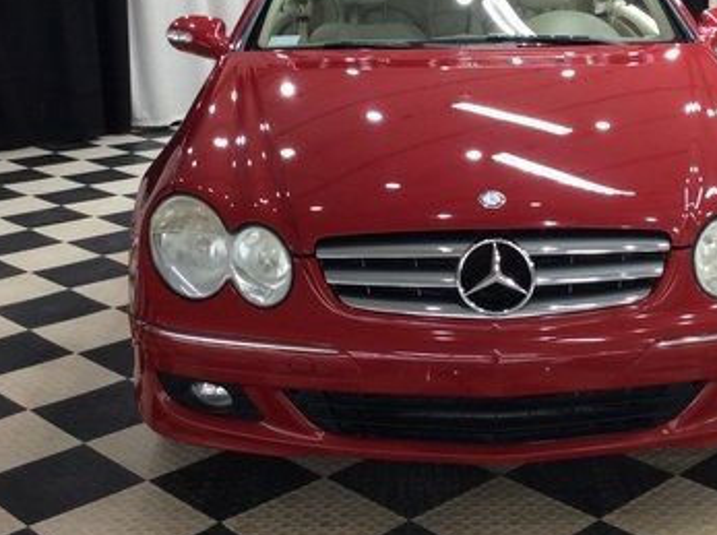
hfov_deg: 32.6
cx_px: 440
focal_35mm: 59
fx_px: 1220
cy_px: 215
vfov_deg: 24.7
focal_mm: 3.3
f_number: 2.4
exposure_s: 1/24
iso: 64
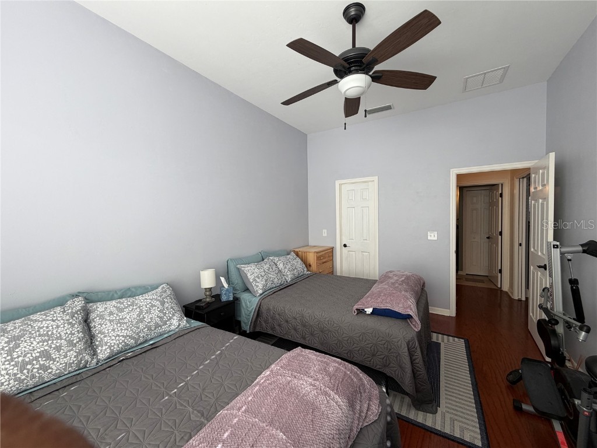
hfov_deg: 102.1
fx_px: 241
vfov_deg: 85.7
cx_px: 298
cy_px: 224
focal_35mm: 14
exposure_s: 1/121
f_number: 2.2
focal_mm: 2.22
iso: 80
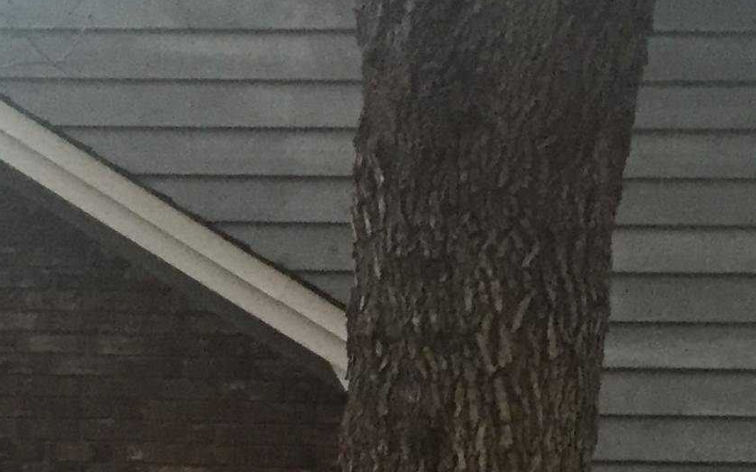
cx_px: 212
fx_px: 2287
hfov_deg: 18.7
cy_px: 768
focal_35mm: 111
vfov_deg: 11.2
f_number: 2.2
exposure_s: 1/15
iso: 250
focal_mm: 4.15
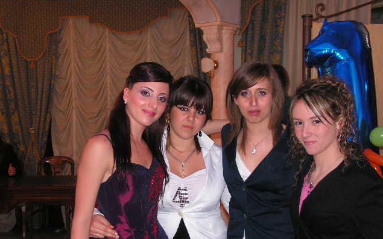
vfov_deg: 27.4
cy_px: 141
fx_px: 491
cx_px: 191
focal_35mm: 47
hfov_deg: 42.6
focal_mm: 7.4
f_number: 3.2
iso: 200
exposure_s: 1/40
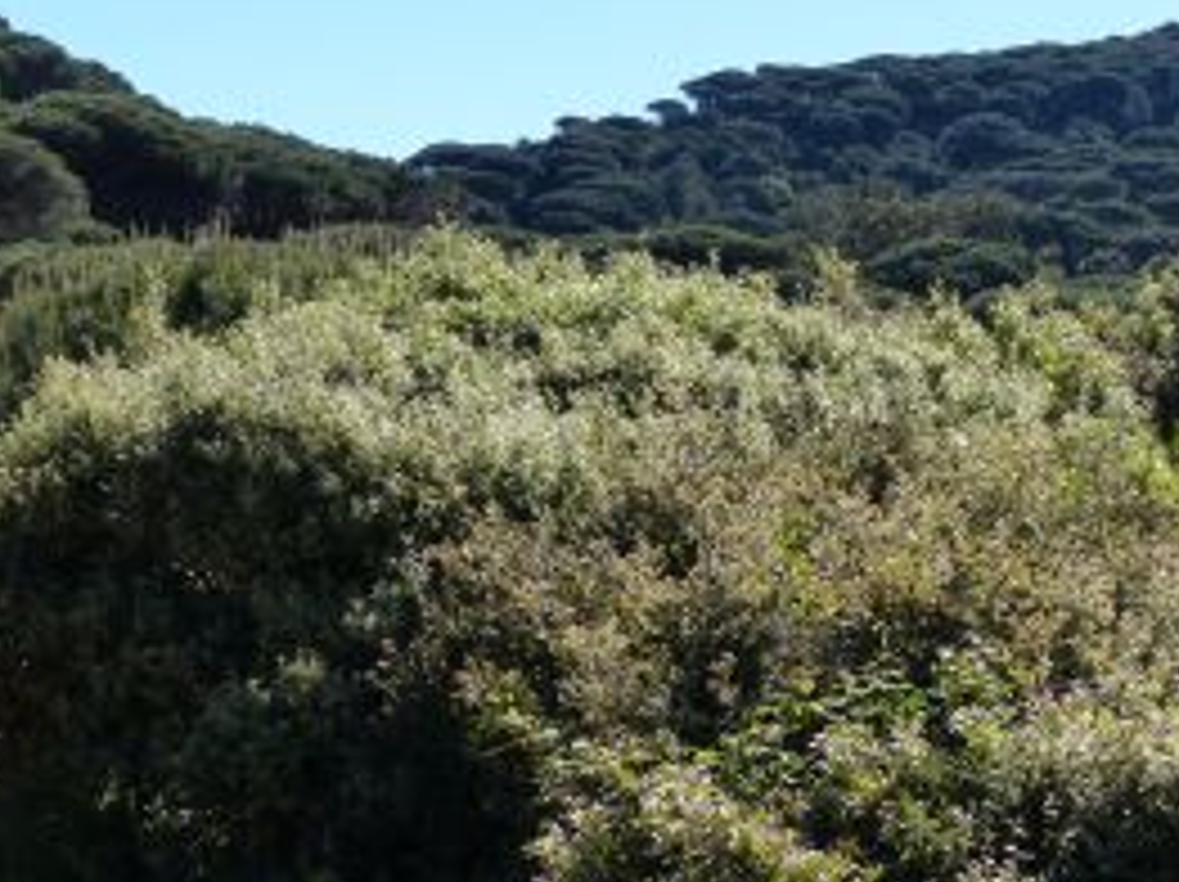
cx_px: 801
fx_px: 2926
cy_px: 430
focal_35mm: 86
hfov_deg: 22.7
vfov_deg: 17.1
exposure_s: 1/800
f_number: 4
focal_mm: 8.1
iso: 160
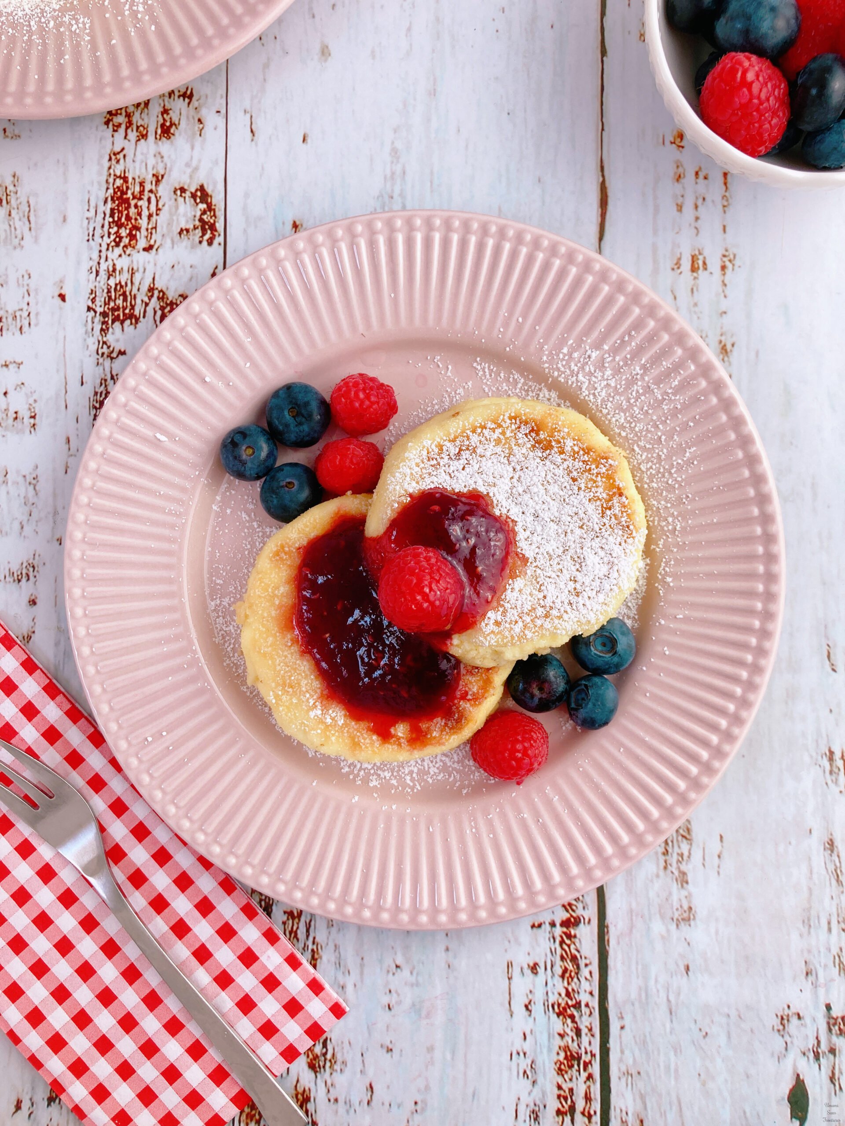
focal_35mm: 28
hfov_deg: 49.7
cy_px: 563
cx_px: 422
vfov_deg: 63.4
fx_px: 911
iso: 25
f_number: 1.8
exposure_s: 1/100
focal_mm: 3.99
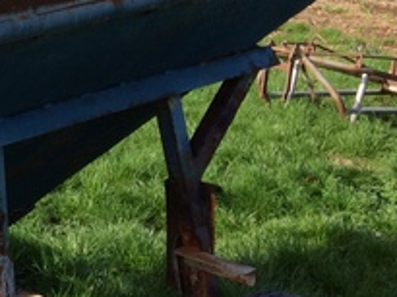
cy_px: 137
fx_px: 1179
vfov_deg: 14.3
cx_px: -147
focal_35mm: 103
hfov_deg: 17.7
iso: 32
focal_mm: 3.3
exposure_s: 1/784
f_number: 2.4
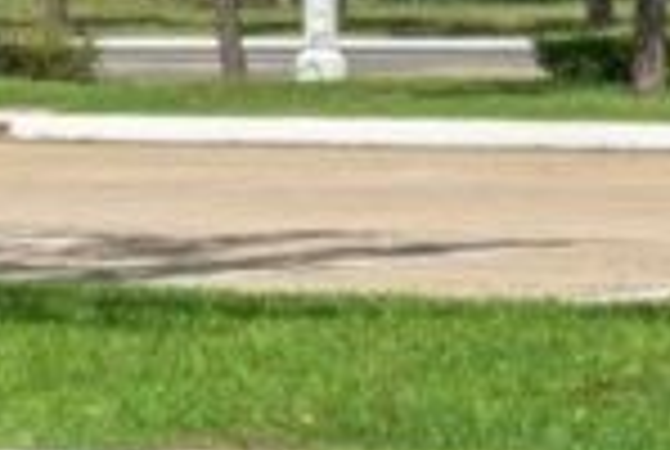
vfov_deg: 4.2
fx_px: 6135
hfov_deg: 6.2
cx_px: 103
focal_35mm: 329
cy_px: 596
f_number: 11
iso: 100
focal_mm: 32
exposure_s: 1/125
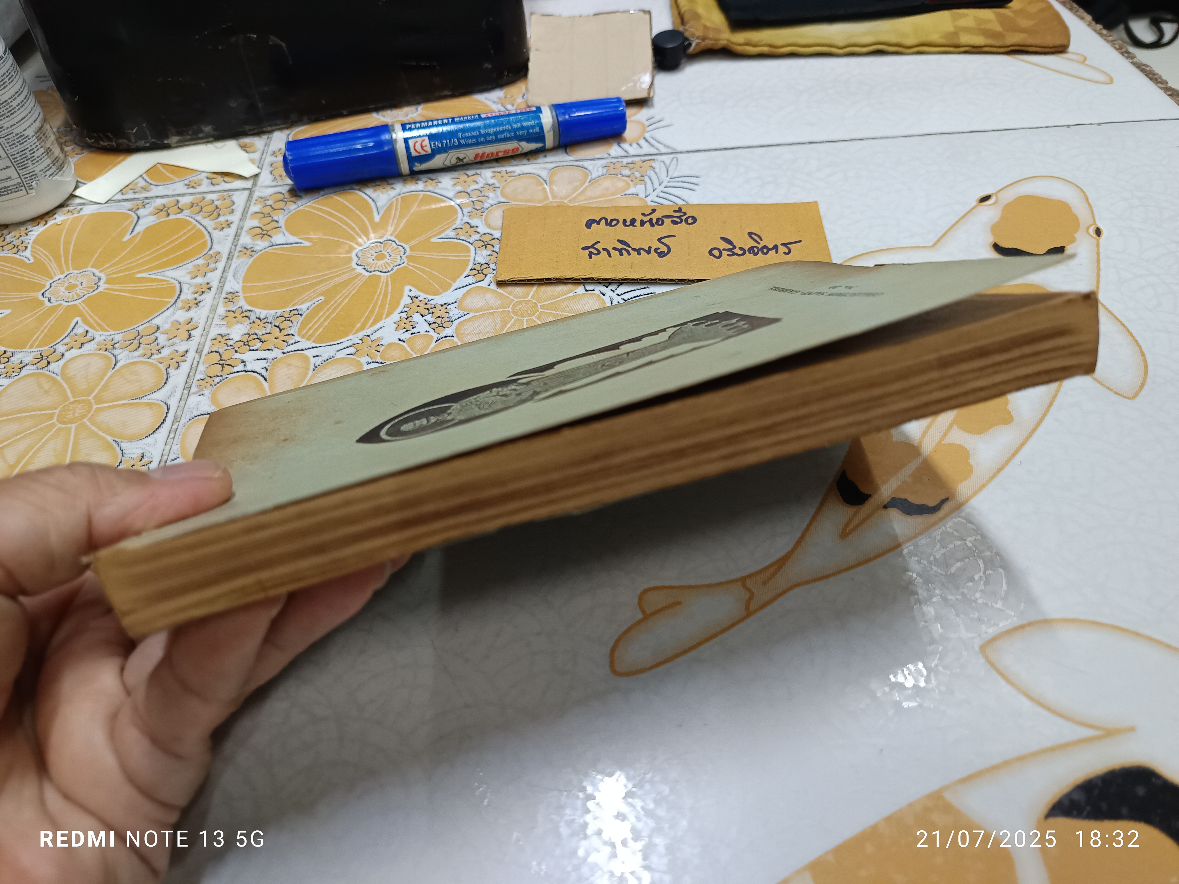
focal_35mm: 24
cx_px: 590
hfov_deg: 71.6
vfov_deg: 56.8
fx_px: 817
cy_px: 442
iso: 999
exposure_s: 1/25
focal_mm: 5.31
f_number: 1.7
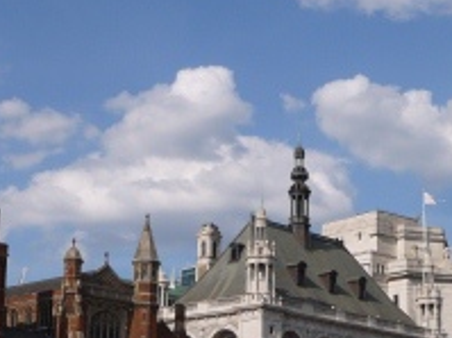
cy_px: 245
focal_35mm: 90
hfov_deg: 21.7
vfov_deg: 16.3
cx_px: 157
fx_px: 1174
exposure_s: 1/500
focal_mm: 20
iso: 160
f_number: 10
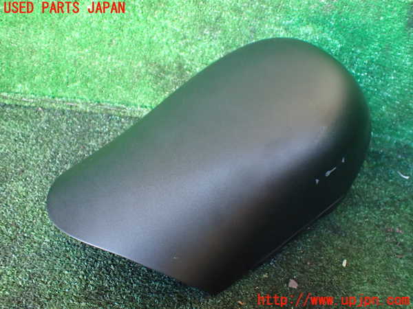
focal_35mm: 30
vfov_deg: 46.8
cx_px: 206
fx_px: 358
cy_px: 154
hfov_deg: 60.0
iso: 800
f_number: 2.3
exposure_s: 1/40
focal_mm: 5.4
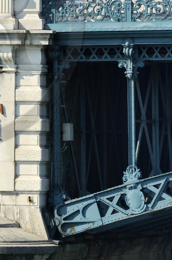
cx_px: -44
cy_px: 21
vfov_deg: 4.4
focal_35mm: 473
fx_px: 3397
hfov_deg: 2.9
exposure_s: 1/250
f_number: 14
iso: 200
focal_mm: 185
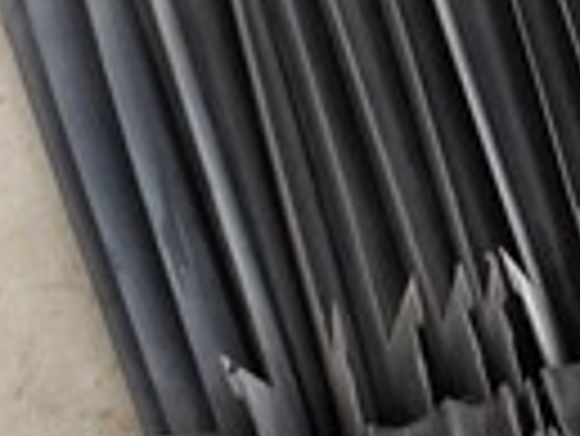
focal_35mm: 107
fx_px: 1794
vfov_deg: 11.8
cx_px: 1003
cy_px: -544
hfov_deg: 15.9
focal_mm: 5.54
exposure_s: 1/24
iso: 320
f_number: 1.8
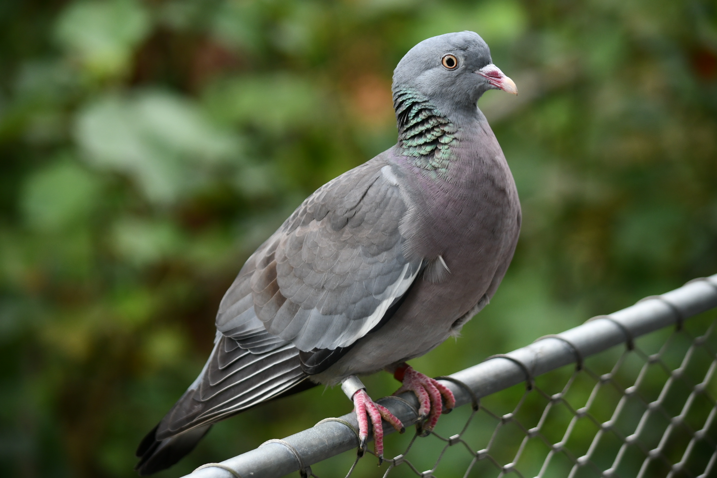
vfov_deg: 11.7
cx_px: 358
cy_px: 239
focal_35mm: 117
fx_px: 2330
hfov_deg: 17.5
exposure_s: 1/250
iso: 400
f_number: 4.5
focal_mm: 78
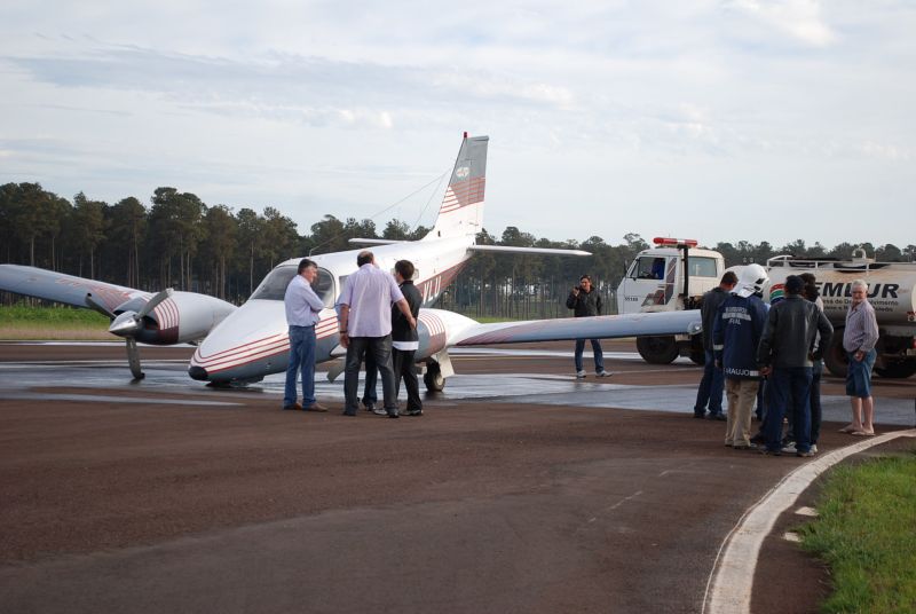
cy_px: 307
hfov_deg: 24.6
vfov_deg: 16.6
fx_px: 2102
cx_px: 458
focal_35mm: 82
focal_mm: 55
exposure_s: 1/160
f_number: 6.3
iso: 100
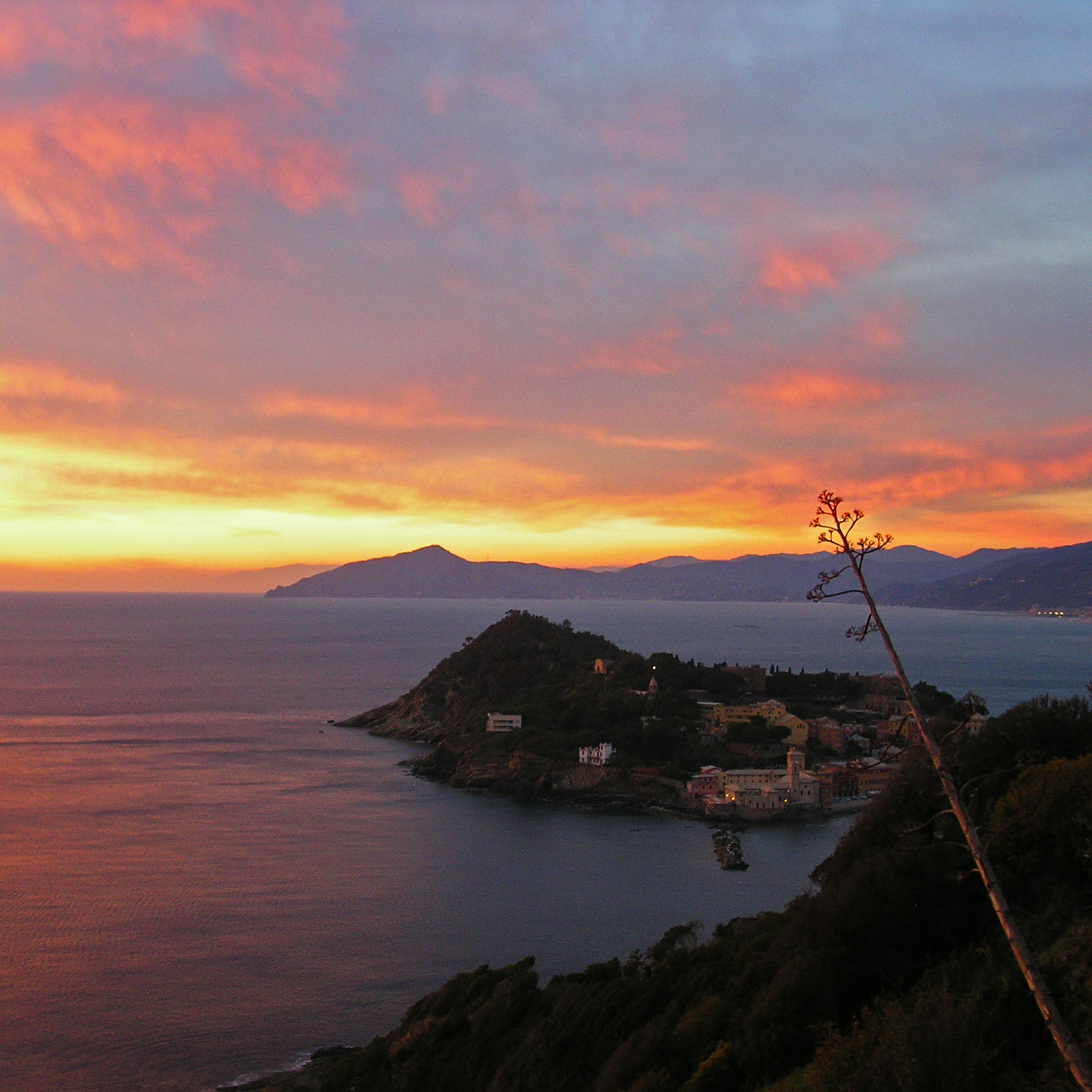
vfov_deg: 37.6
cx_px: 435
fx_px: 1606
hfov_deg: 37.4
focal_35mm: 45
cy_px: 547
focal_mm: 7.8
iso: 125
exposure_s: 1/45
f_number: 2.8
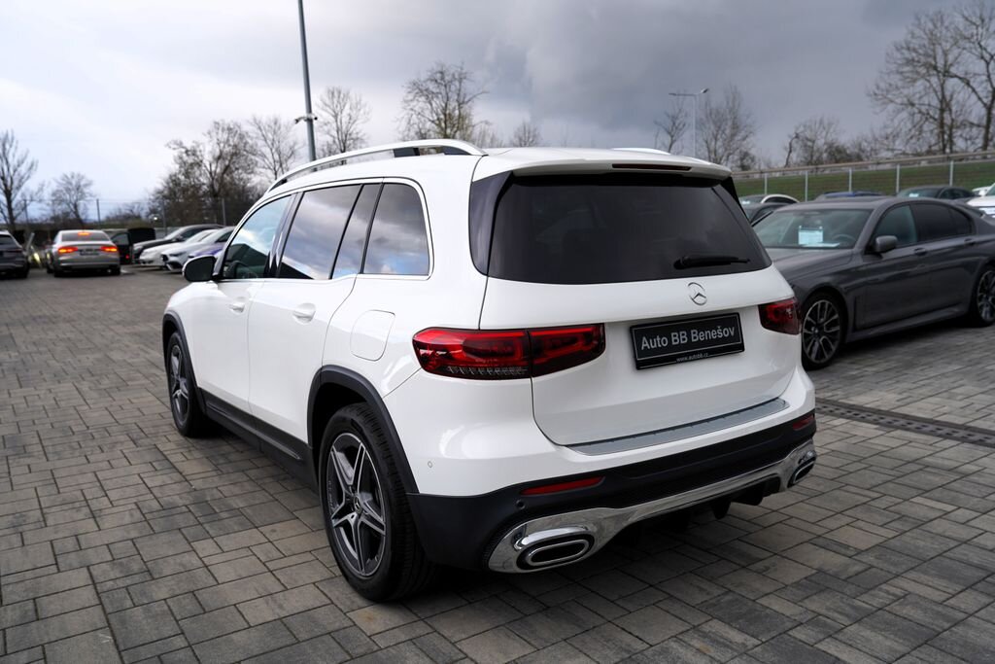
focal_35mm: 28
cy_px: 332
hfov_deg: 65.5
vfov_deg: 46.4
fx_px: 774
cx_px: 498
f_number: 4.5
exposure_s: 1/80
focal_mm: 28
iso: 100
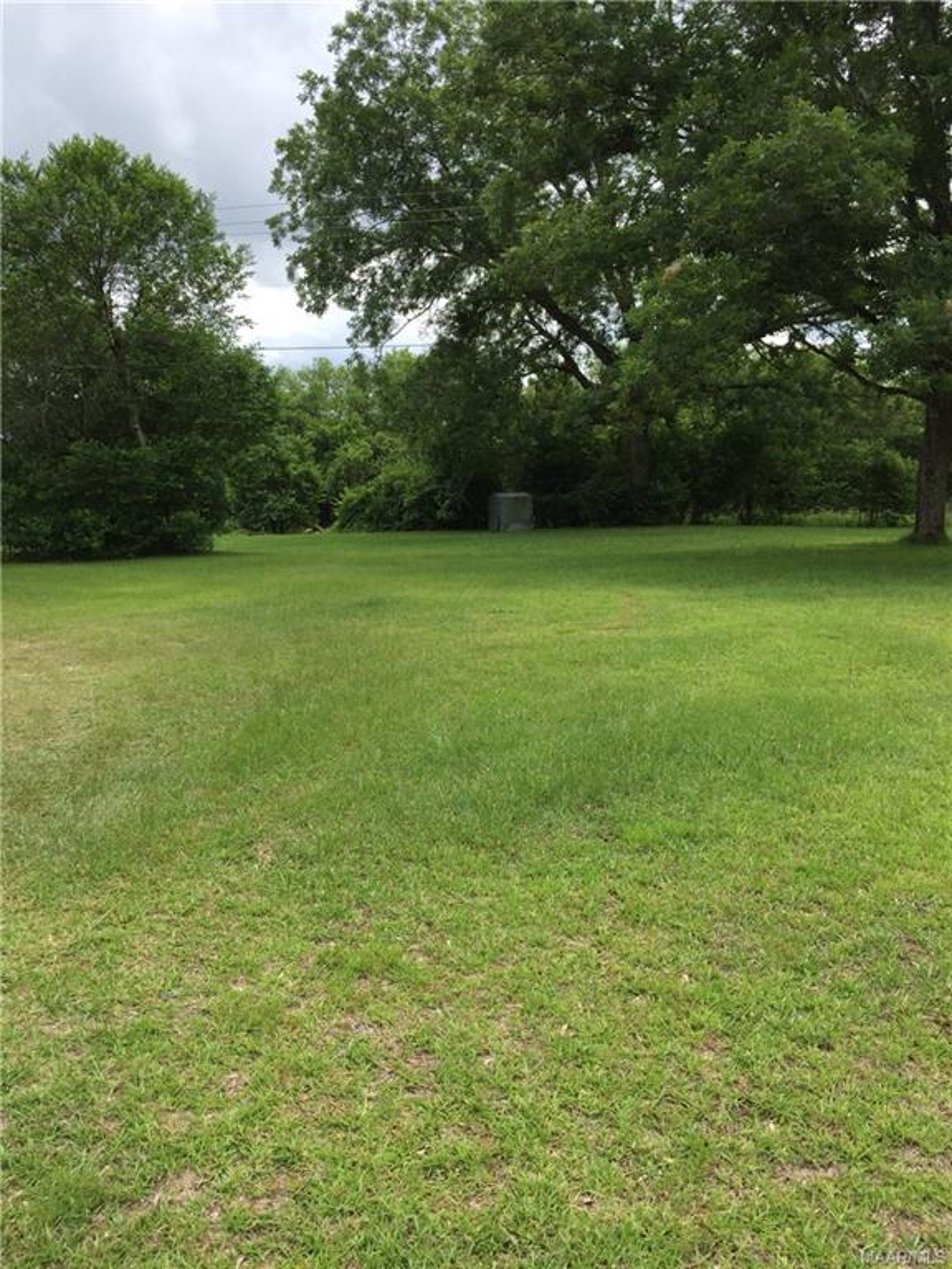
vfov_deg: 61.7
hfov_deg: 48.2
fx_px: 1063
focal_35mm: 29
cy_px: 634
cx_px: 476
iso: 32
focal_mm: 4.15
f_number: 2.2
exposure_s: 1/920
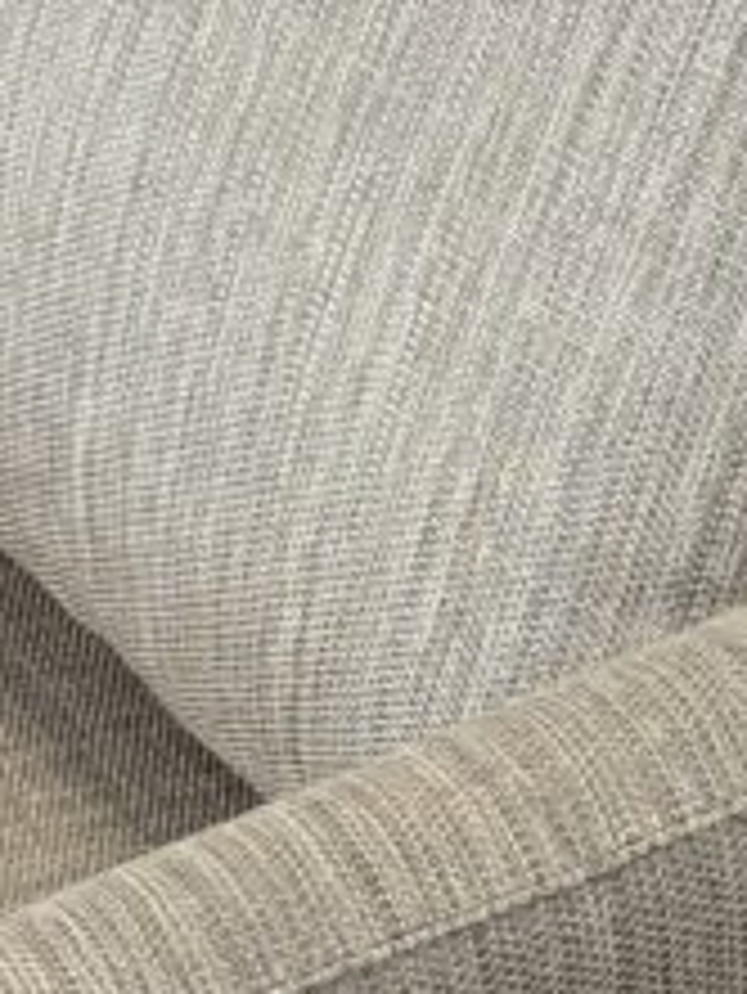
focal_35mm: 174
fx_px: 5002
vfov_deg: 11.3
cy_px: 720
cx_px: 328
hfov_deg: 8.5
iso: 50
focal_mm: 6.76
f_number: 1.78
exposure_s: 1/128
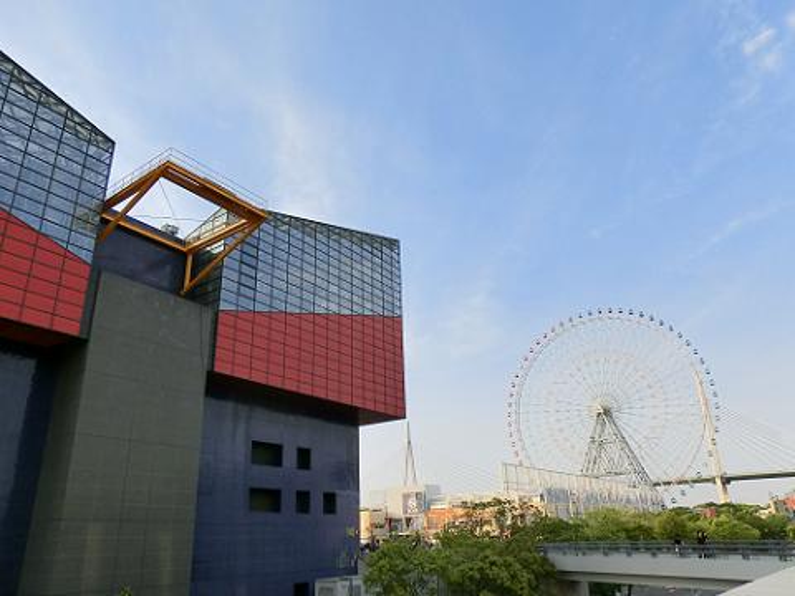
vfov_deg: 54.9
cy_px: 298
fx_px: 574
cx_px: 398
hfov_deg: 69.4
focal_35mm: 25
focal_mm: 4.4
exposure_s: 1/500
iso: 80
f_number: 3.3
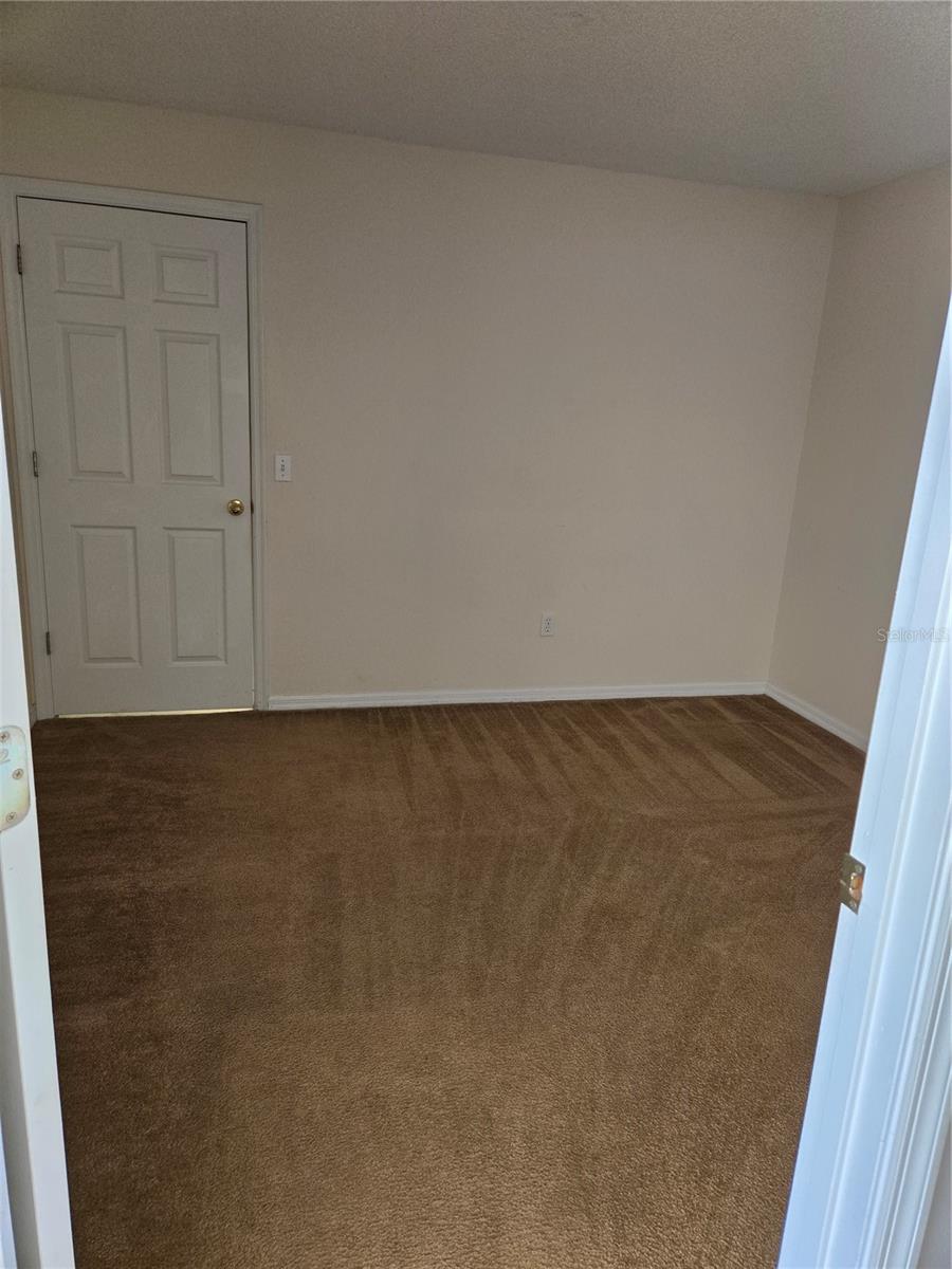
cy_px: 634
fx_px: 843
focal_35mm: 23
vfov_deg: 73.9
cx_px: 476
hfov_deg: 58.9
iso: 160
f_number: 1.8
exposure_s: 1/120
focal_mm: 5.4
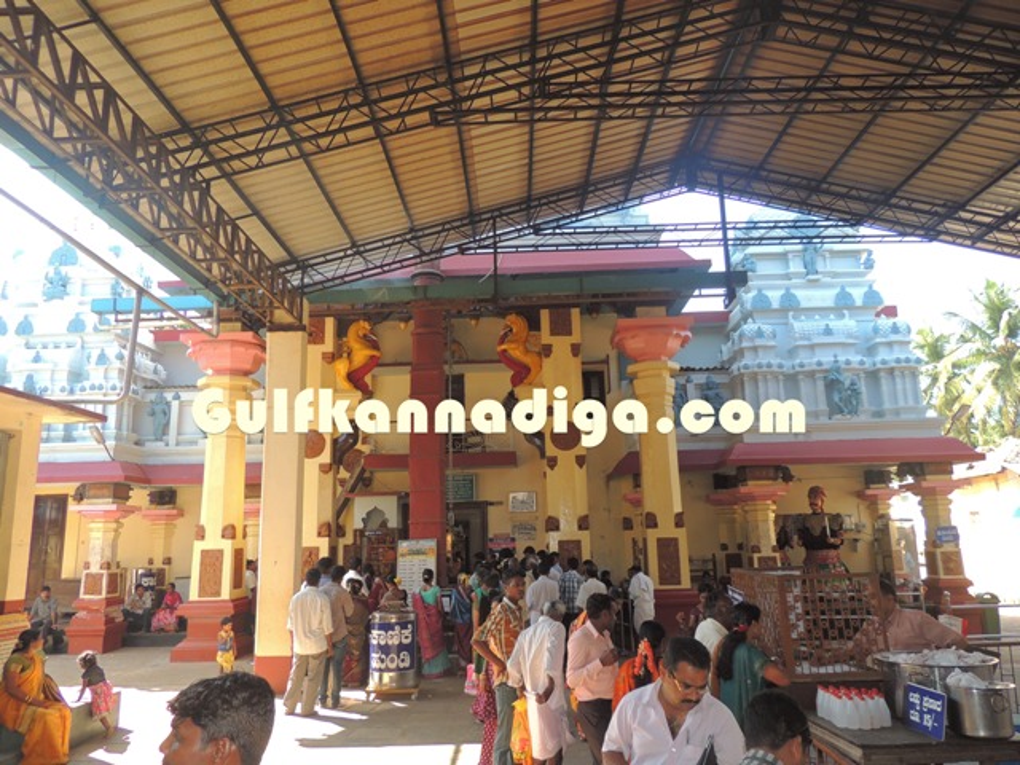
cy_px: 382
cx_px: 510
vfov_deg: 56.8
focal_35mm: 24
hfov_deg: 71.6
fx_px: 707
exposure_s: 1/125
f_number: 3
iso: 100
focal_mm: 4.3
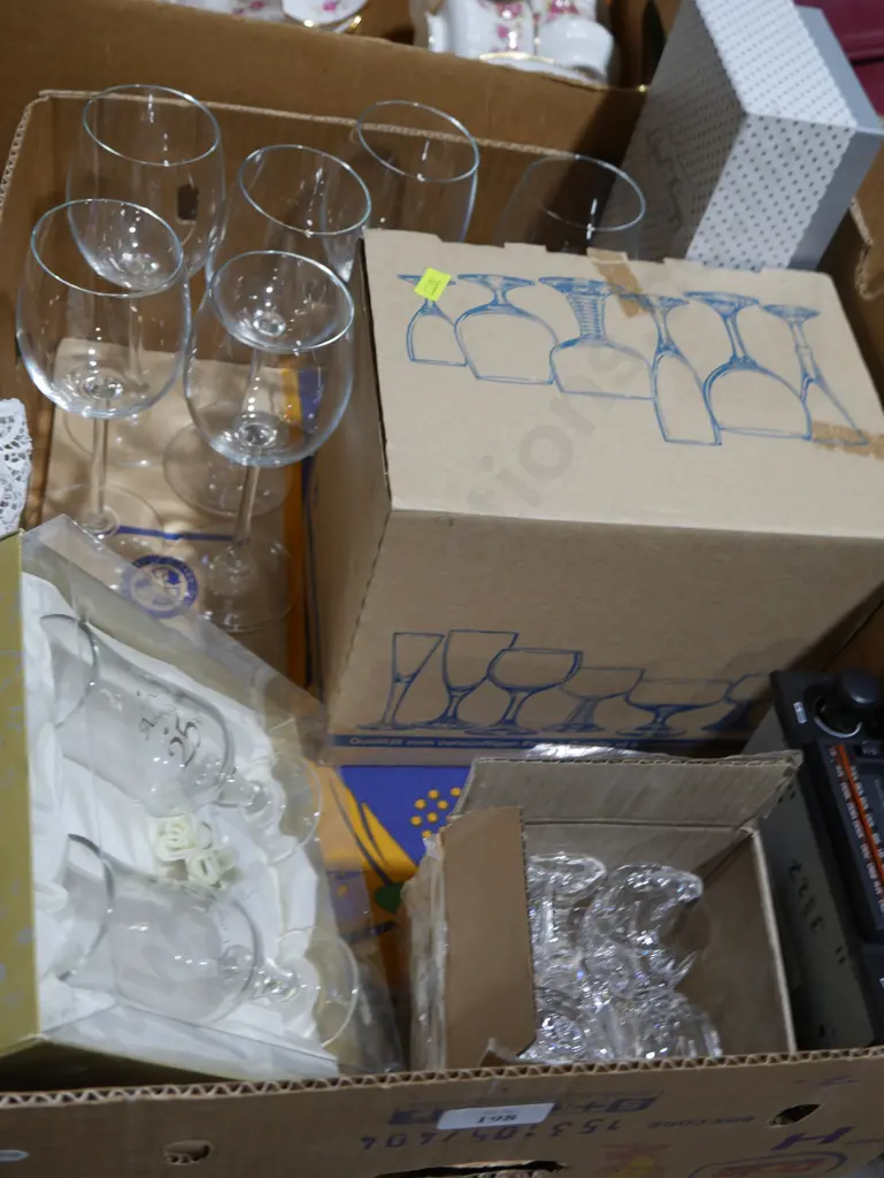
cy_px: 589
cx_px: 442
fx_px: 1361
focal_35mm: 40
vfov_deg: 46.8
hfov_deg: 36.0
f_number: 4.4
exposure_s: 1/60
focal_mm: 20
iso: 200
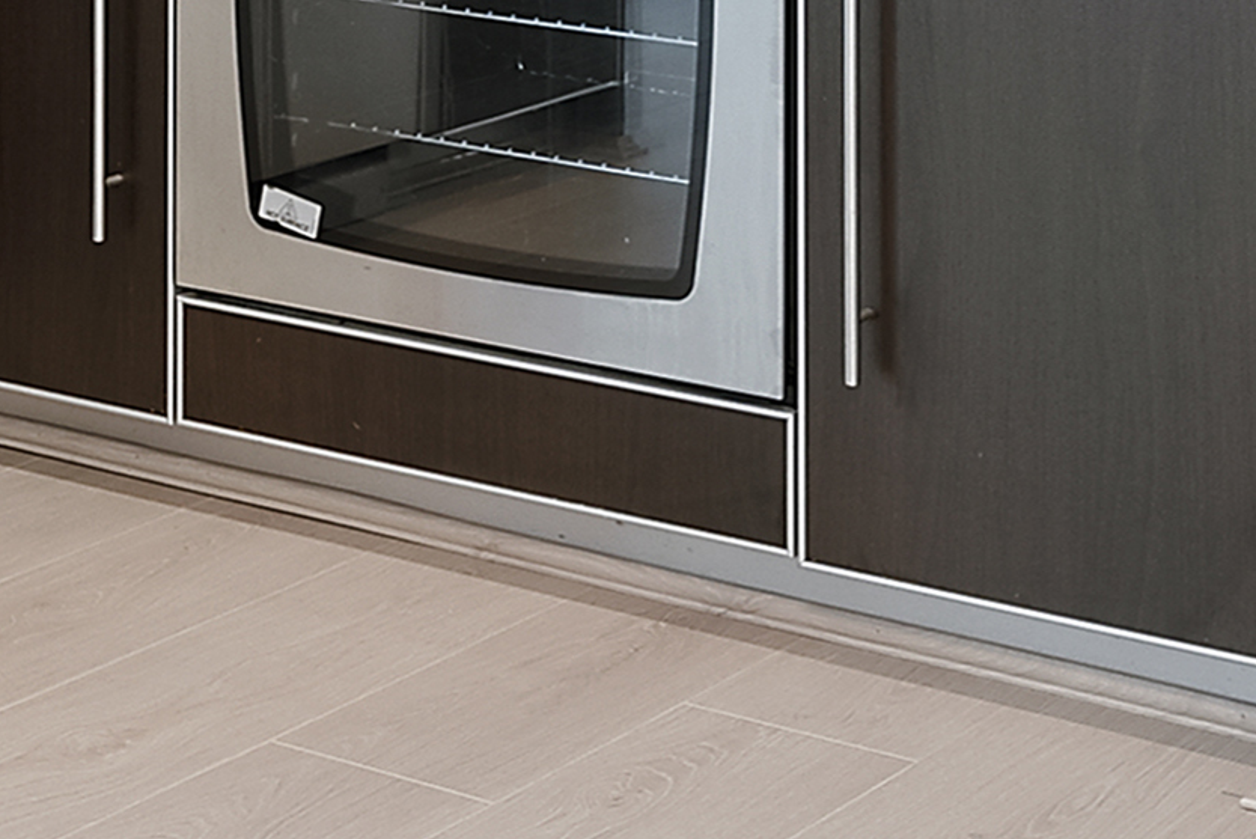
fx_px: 3909
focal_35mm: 112
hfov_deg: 17.7
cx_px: -85
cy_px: -696
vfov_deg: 11.3
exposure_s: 1/3
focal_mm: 22
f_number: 10
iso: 200
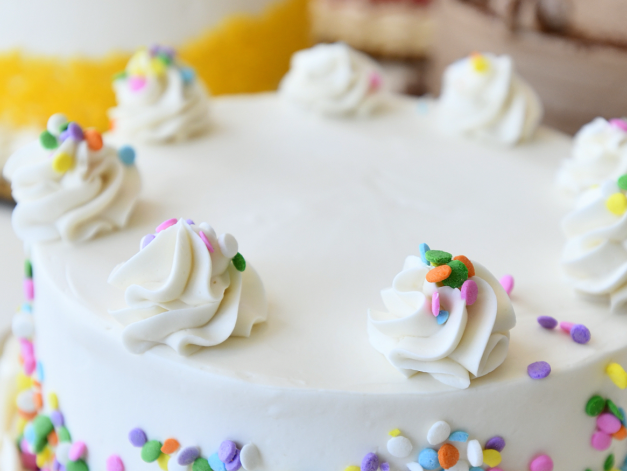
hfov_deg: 29.8
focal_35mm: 65
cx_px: 354
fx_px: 1177
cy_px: 293
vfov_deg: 22.5
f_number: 5.6
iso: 640
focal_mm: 35
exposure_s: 1/125
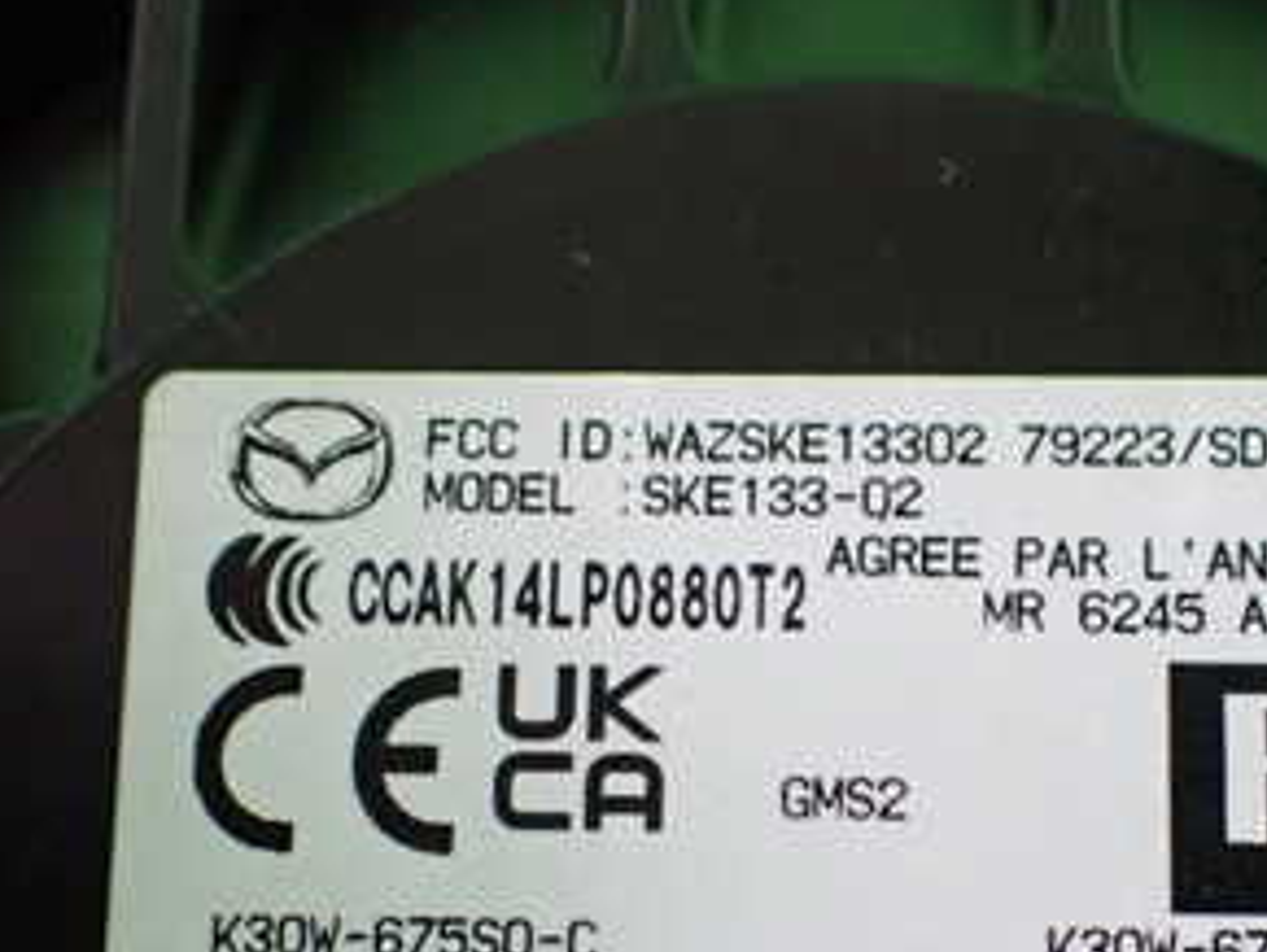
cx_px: 817
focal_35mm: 62
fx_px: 2271
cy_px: 786
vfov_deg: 23.3
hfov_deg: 31.0
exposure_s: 1/60
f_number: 2.3
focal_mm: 5.4
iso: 800
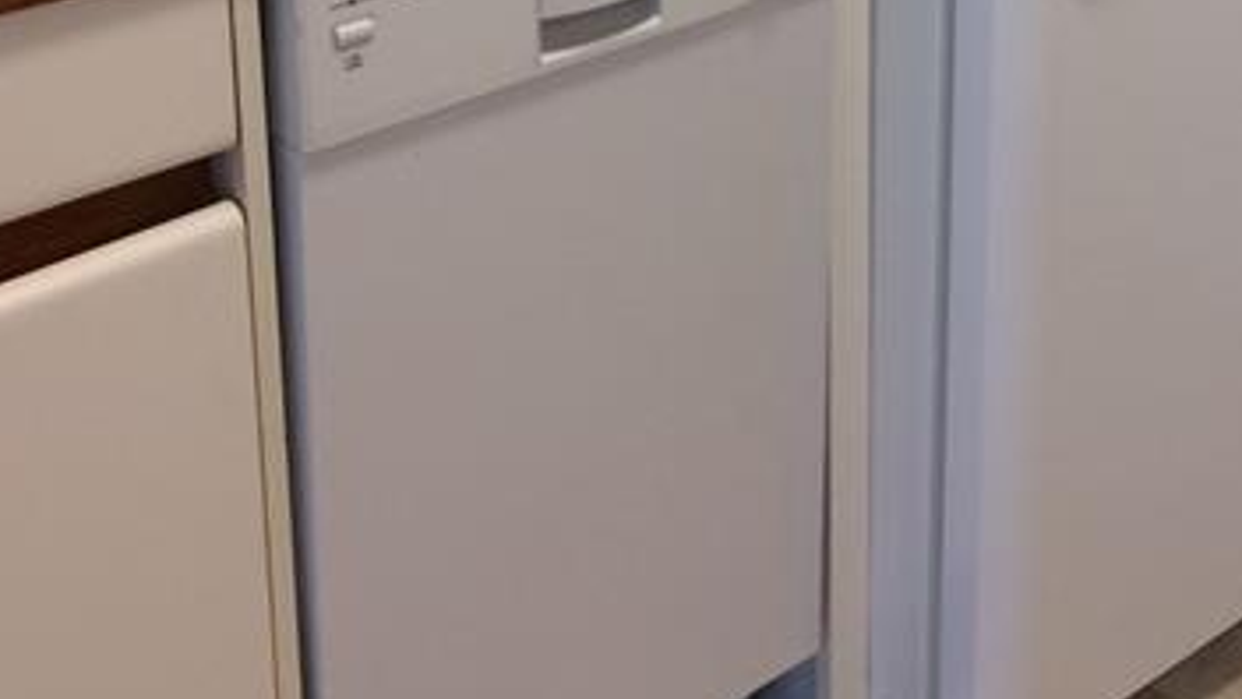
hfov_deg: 29.9
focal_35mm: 69
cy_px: -244
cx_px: 984
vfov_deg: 16.4
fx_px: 2272
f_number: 2.2
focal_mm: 4.15
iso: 50
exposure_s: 1/30
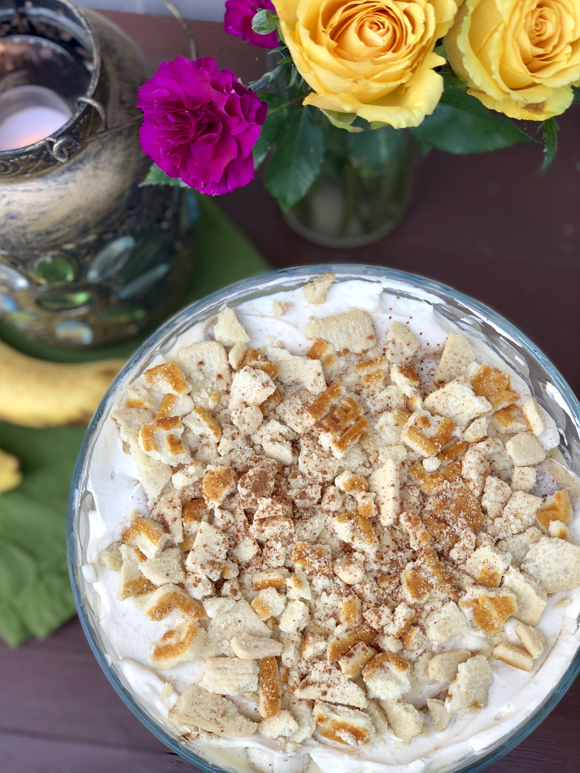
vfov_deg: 36.8
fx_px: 1162
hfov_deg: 28.0
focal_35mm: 52
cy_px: 386
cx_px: 290
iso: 25
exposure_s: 1/60
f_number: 2.4
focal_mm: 6
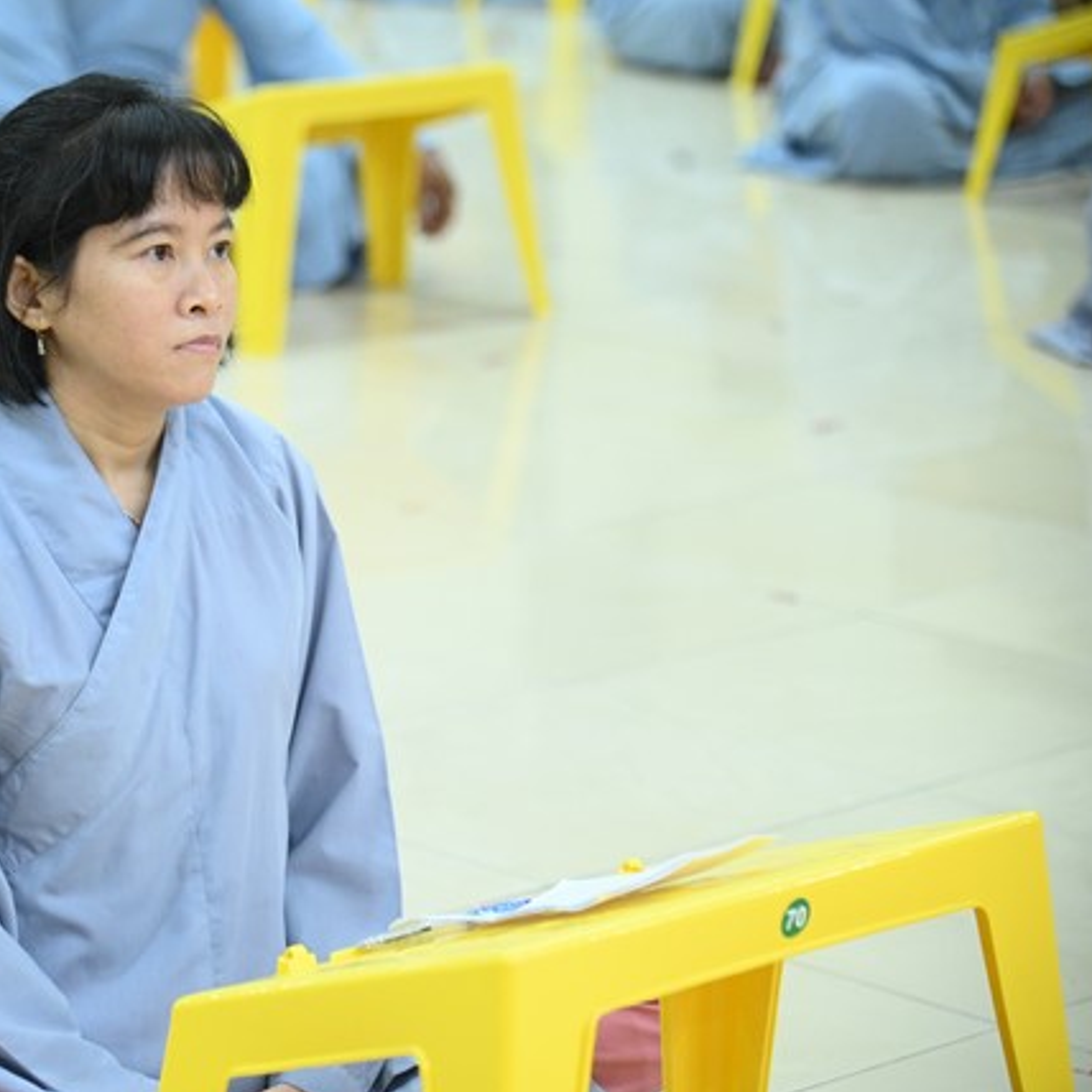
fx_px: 4604
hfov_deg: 13.5
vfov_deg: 13.5
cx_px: 296
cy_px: 546
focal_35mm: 129
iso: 6400
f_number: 4
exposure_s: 1/125
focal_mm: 100
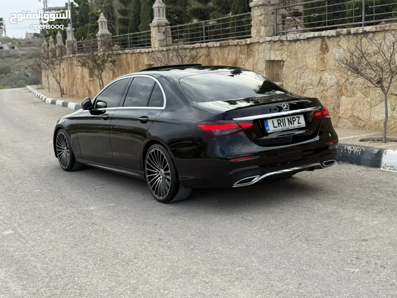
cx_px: 198
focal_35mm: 48
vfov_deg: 30.3
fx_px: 550
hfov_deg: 39.7
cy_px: 149
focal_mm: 6.76
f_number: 1.78
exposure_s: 1/411
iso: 64
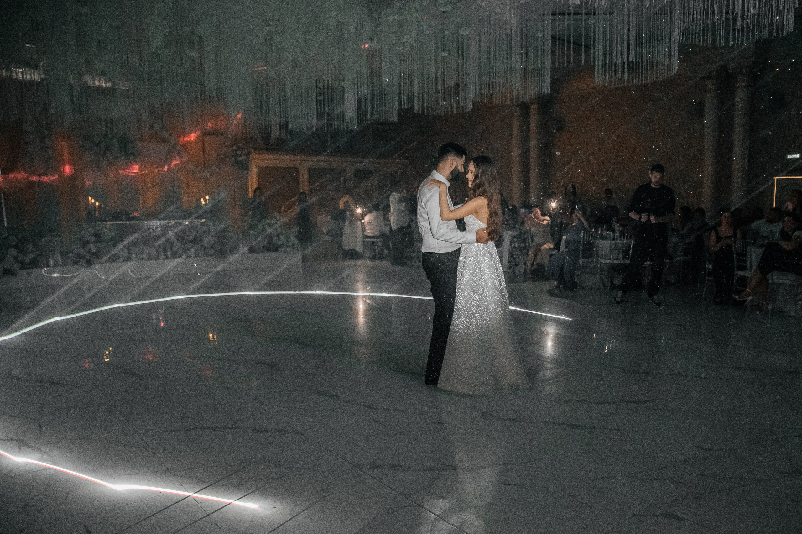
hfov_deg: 73.8
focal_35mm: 24
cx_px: 401
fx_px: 534
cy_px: 267
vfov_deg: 53.1
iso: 8000
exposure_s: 1/250
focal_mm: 24
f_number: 3.2
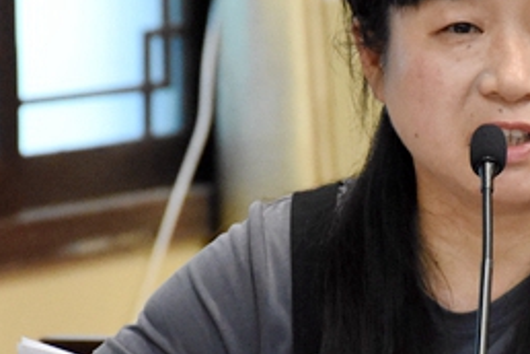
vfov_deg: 2.9
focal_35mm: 466
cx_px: 343
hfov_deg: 4.4
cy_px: 262
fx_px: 6860
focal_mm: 100
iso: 4500
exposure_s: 1/160
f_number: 5.6
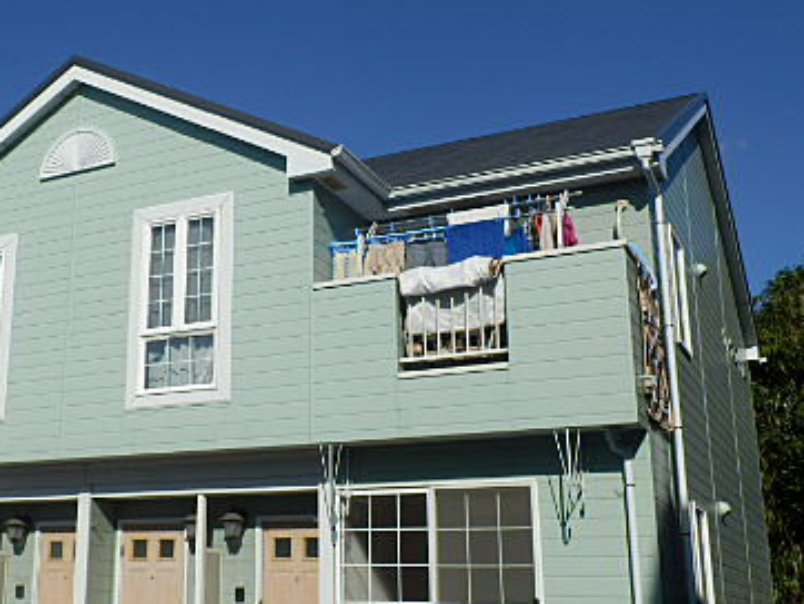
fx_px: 1232
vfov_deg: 27.6
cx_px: 209
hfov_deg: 35.4
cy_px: 313
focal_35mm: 53
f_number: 8.8
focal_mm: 5.3
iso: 80
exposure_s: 1/320
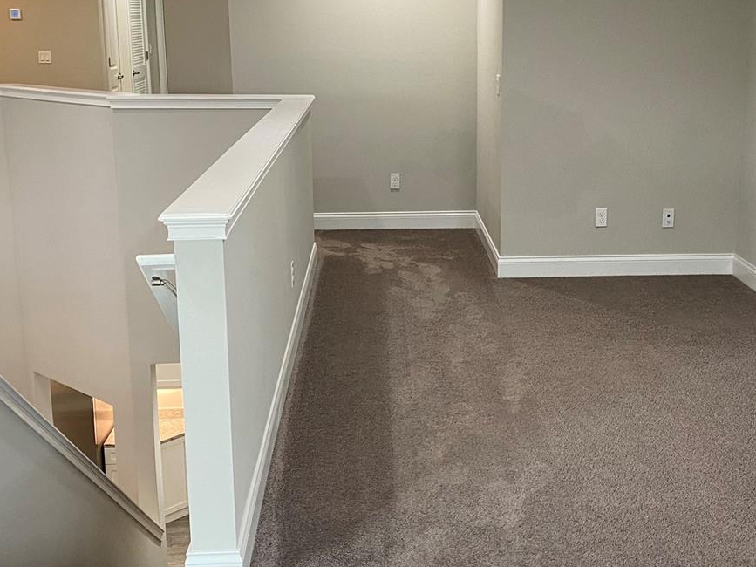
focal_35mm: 48
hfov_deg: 39.6
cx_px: 439
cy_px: 248
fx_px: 1048
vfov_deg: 30.2
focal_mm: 4.25
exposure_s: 1/60
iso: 160
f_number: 1.8
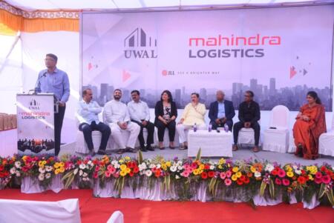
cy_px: 112
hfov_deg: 58.7
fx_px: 297
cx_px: 167
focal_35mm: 32
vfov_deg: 41.2
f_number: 6.3
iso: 200
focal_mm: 32
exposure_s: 1/100
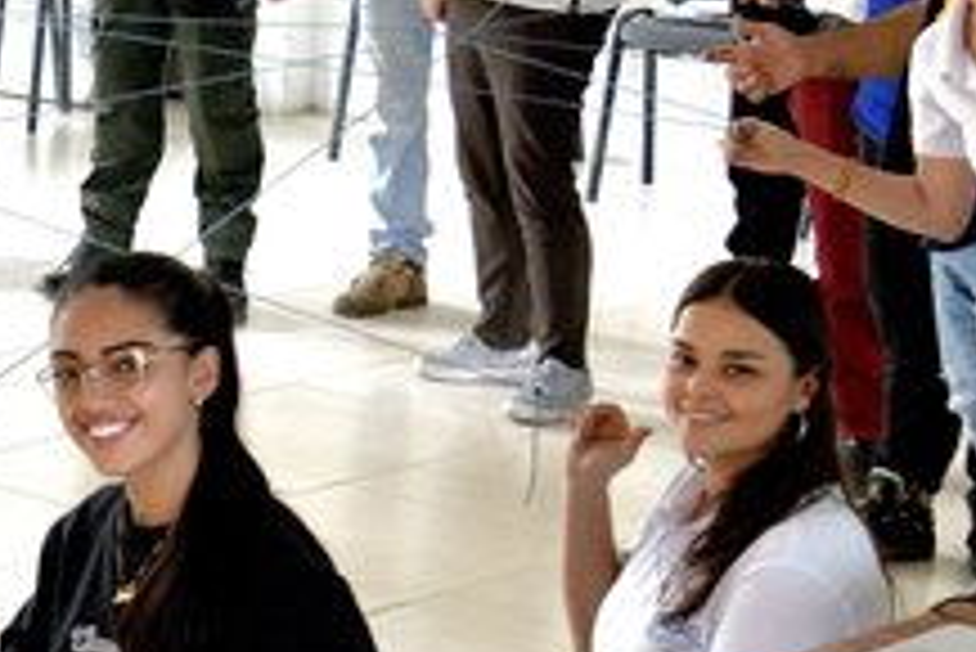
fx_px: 4395
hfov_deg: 12.1
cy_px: 115
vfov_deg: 8.5
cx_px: -459
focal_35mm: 162
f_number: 4
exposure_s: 1/160
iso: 1000
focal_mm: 44
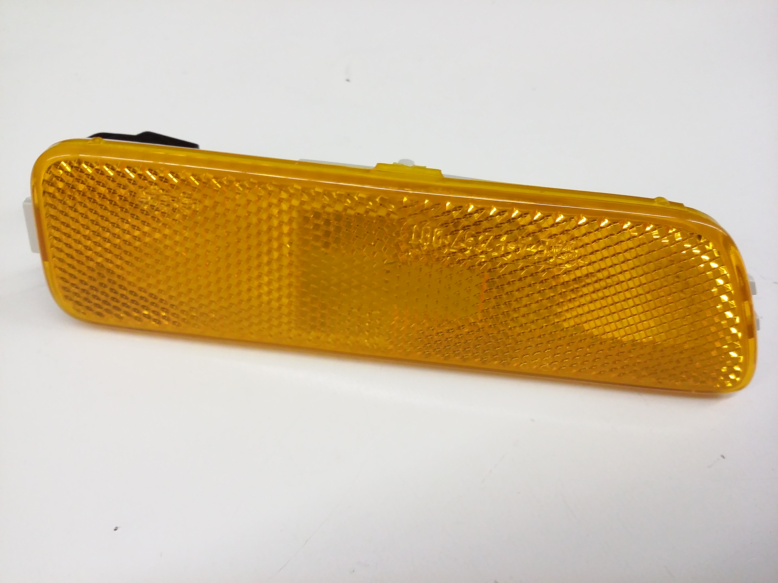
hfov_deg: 56.8
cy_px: 292
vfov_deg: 44.2
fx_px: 719
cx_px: 389
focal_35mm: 32
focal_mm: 3.4
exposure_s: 1/20
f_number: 2.4
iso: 160
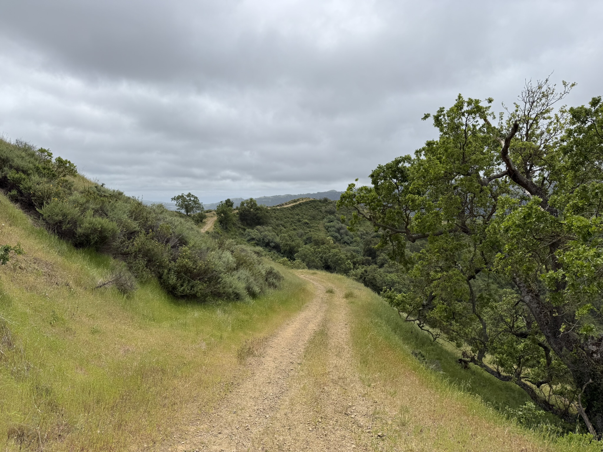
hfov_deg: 71.6
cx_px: 302
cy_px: 226
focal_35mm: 24
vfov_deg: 56.8
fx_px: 418
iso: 80
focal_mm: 6.76
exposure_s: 1/6711
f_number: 1.78
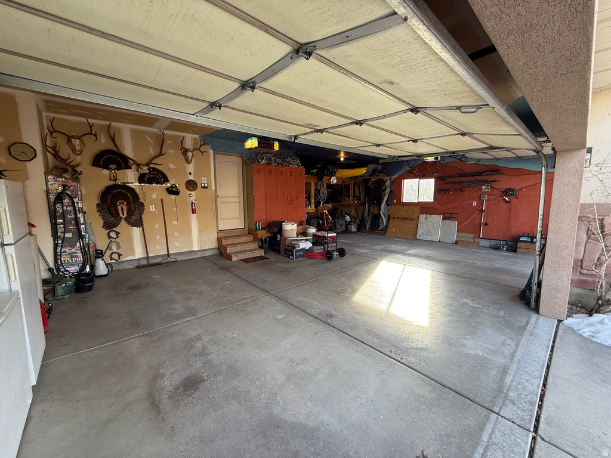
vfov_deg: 85.7
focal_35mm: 14
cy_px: 229
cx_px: 306
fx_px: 247
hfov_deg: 102.1
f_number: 2.2
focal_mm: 2.22
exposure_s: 1/99
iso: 80
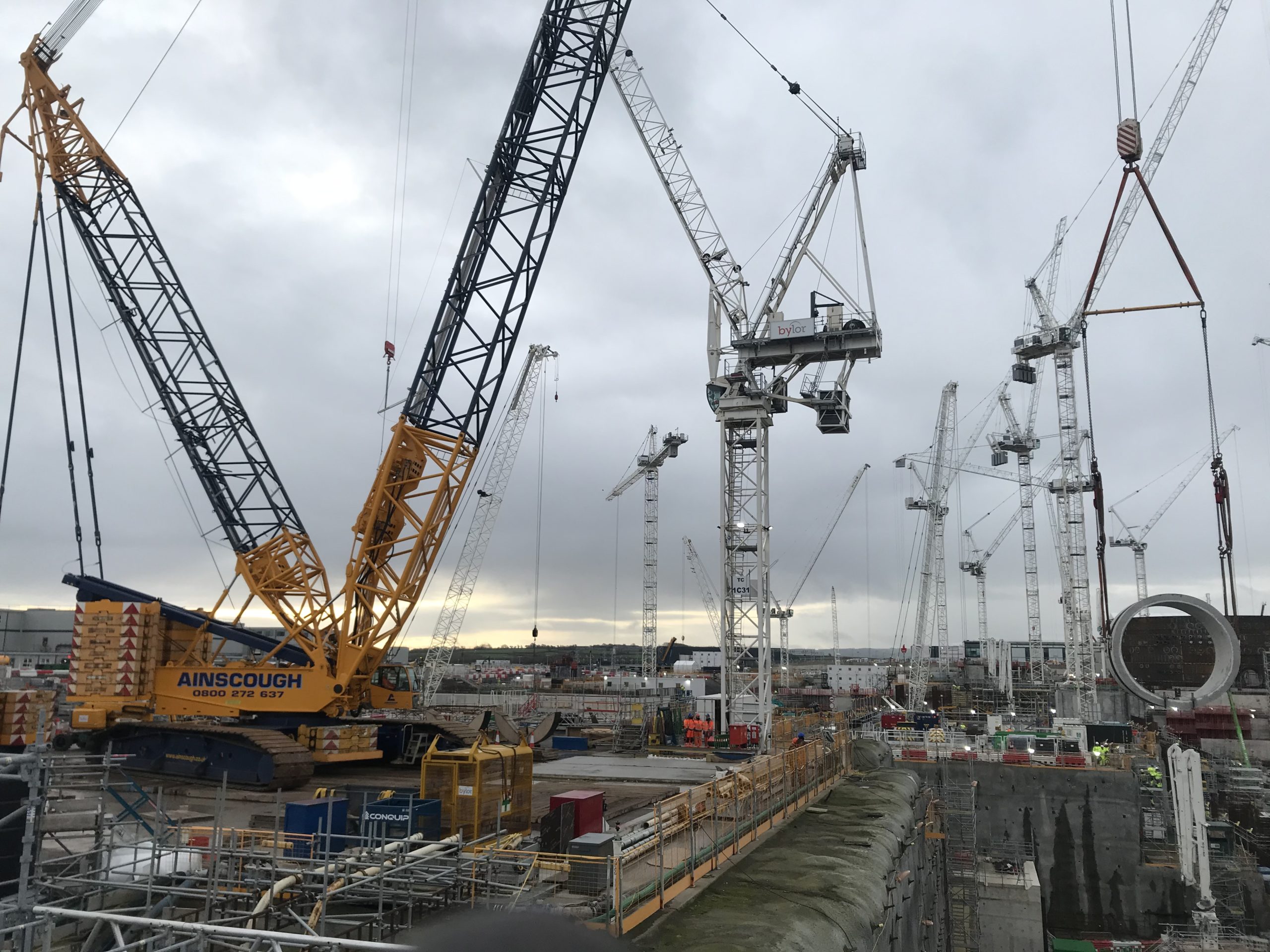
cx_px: 635
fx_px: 1027
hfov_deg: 63.4
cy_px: 476
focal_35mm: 28
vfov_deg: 49.7
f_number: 1.8
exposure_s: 1/404
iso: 20
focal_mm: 3.99
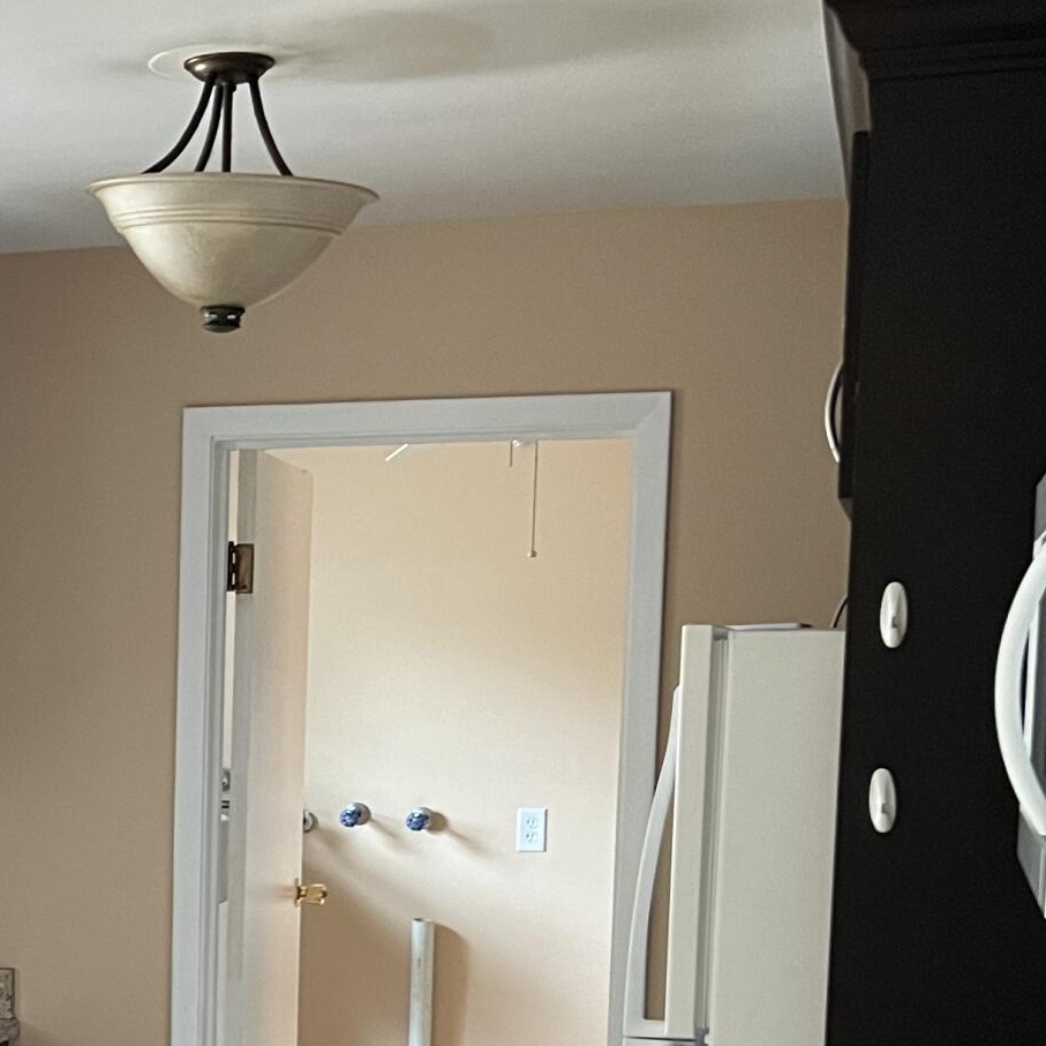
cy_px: 1014
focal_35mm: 76
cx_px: -108
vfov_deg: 22.0
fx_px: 2598
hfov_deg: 21.6
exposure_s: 1/52
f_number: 1.5
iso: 500
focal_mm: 5.7
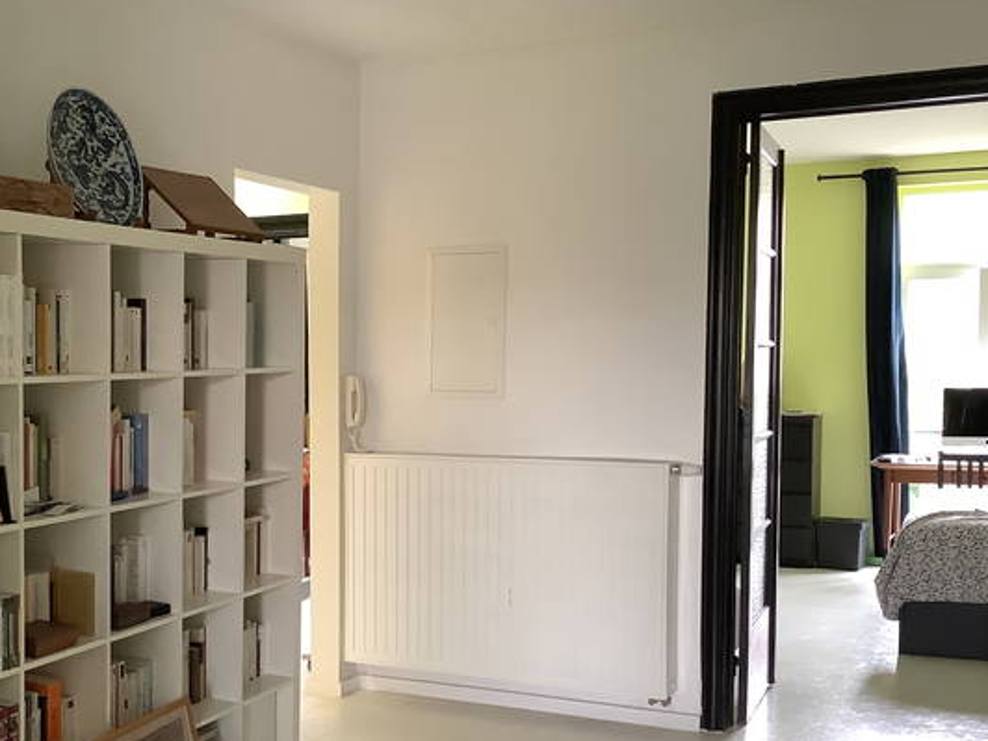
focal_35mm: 46
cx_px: 282
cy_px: 483
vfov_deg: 31.3
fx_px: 1313
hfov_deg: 40.4
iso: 200
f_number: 2.4
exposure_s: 1/50
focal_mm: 3.3
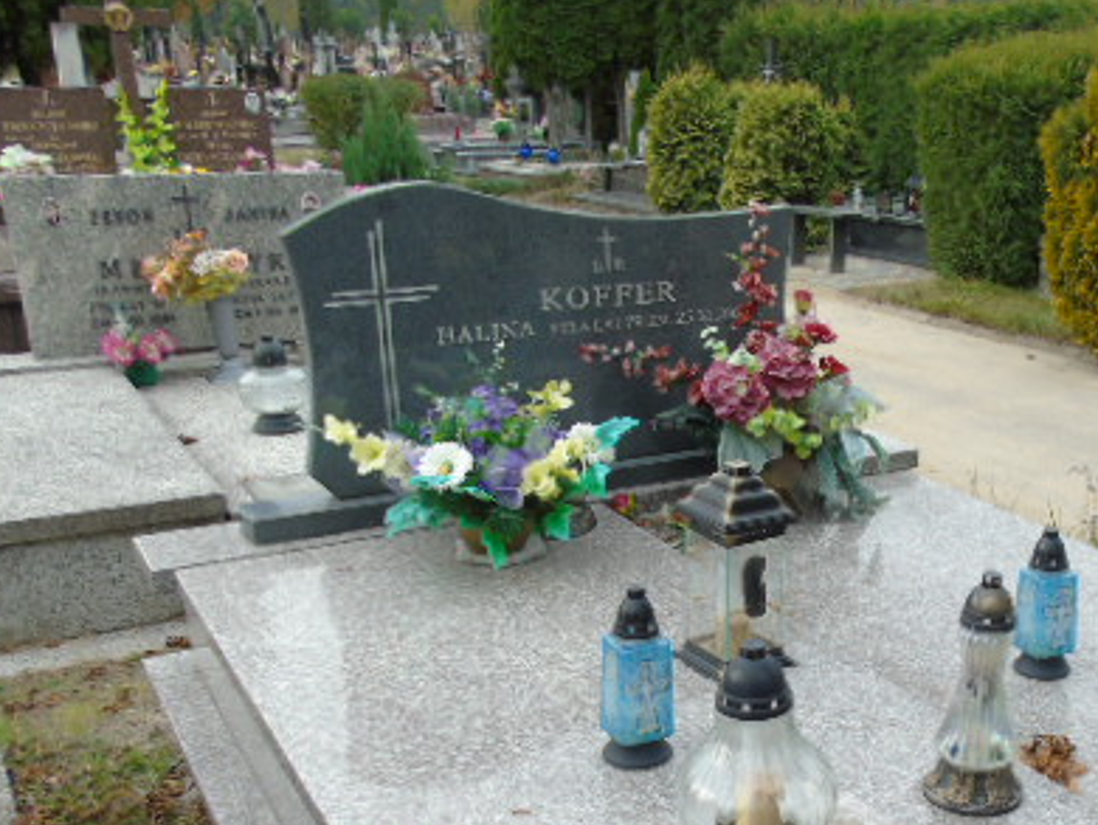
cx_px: 816
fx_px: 1301
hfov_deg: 44.3
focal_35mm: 41
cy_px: 662
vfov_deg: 34.1
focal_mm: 4.4
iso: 80
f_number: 3.4
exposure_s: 1/160
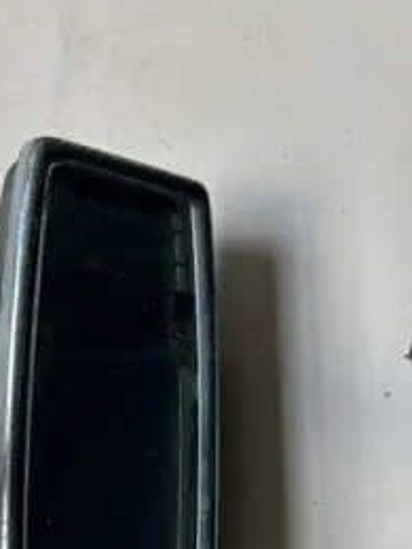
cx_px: 49
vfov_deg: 37.0
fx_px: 762
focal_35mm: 48
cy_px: 500
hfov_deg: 29.2
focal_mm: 5.7
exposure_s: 1/121
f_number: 1.5
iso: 40
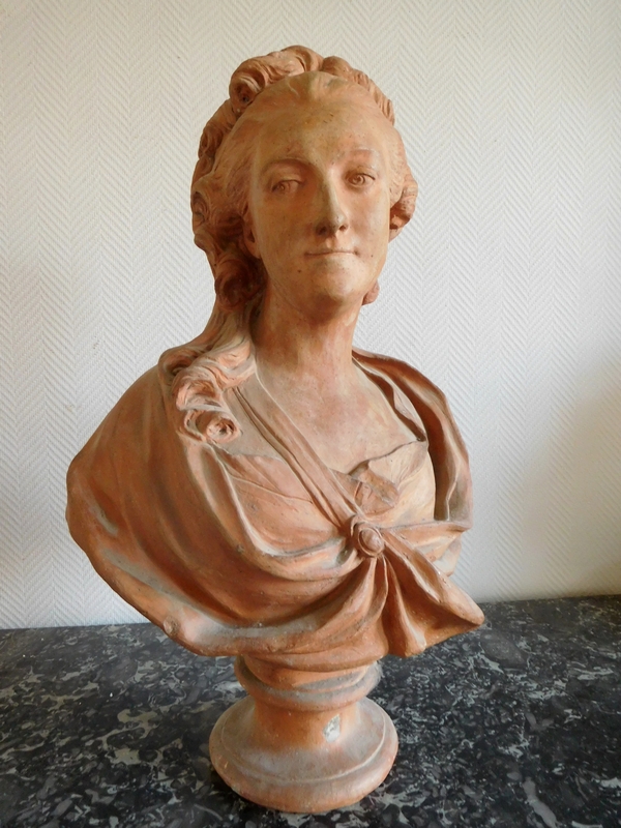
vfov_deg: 69.4
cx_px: 310
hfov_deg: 54.9
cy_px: 414
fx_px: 598
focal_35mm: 25
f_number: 3.4
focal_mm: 4.5
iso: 400
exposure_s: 1/10
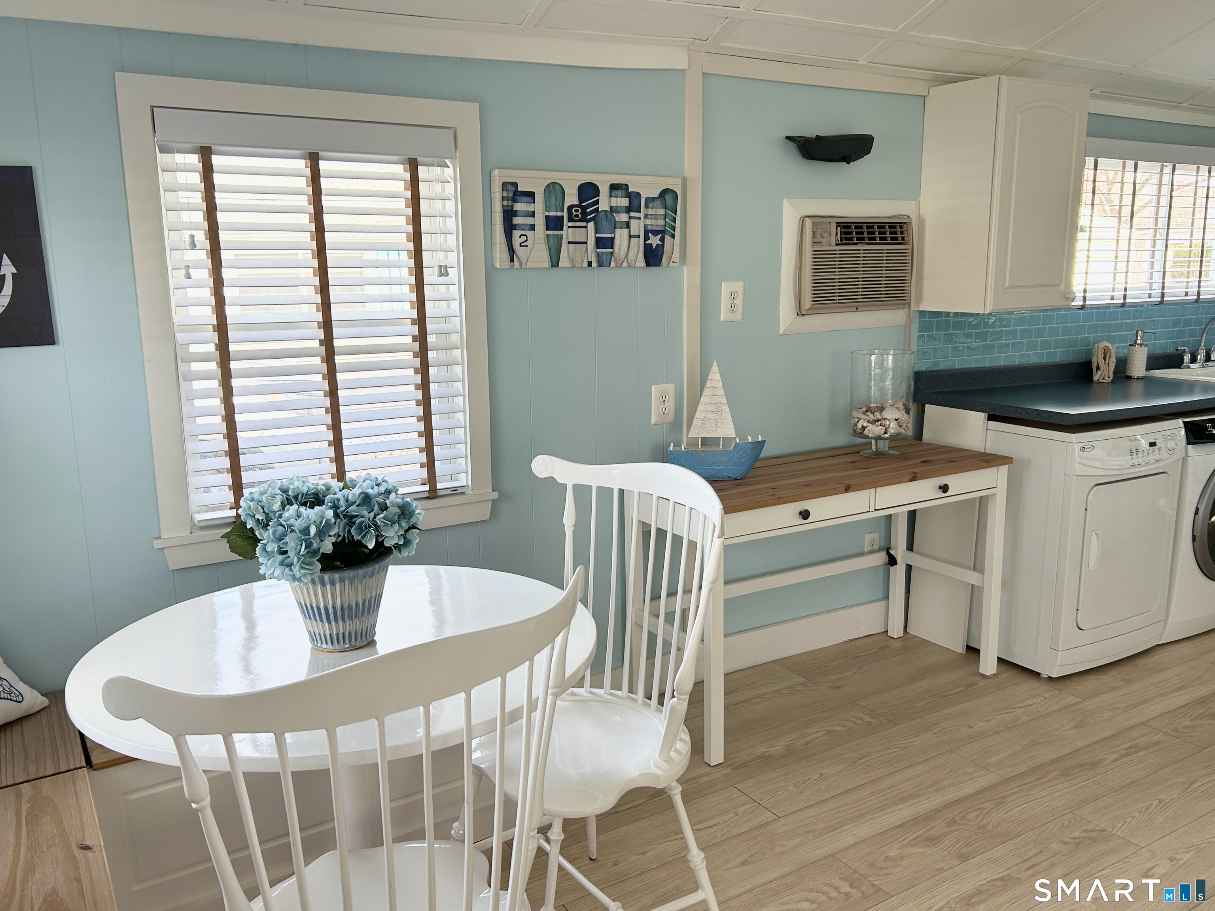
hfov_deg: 67.3
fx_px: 913
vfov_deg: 53.1
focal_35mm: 26
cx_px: 608
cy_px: 456
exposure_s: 1/135
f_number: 1.5
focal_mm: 5.7
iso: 64
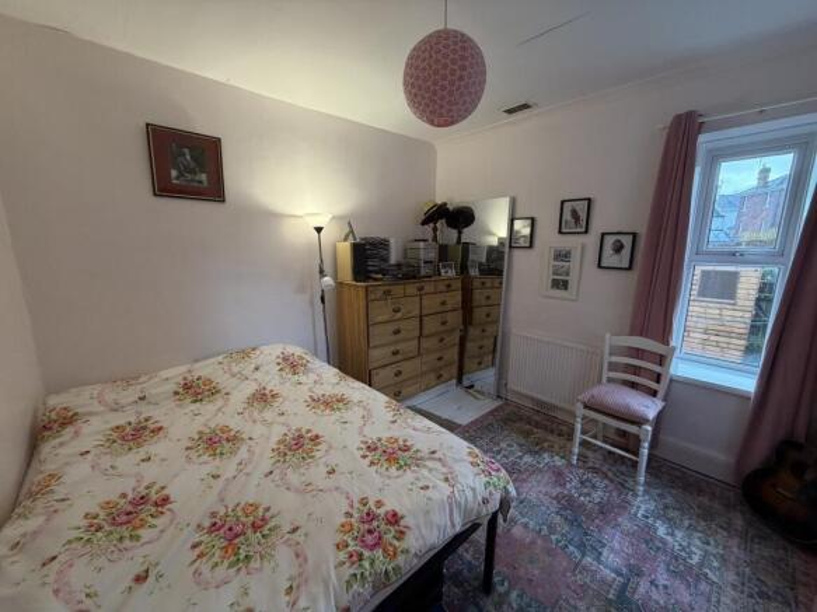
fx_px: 330
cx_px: 408
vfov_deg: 85.7
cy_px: 306
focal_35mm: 14
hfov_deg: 102.1
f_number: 2.2
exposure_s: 1/80
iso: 320
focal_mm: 2.22
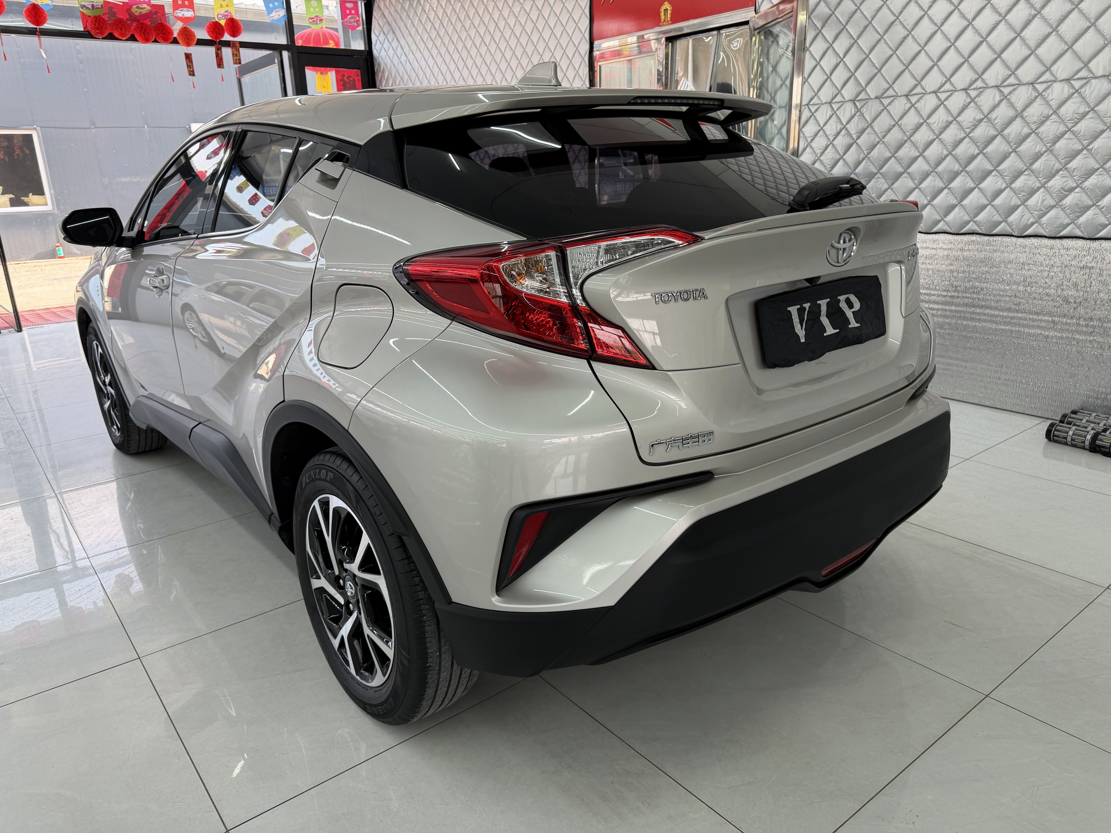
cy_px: 416
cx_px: 556
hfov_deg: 71.6
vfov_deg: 56.8
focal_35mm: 24
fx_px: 770
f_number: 1.78
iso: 80
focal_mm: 6.76
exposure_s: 1/132
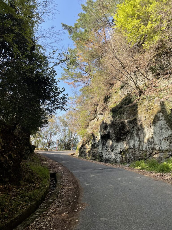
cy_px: 115
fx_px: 172
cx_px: 86
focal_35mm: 26
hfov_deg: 53.1
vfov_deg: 67.3
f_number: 1.6
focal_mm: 4.2
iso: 32
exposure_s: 1/972
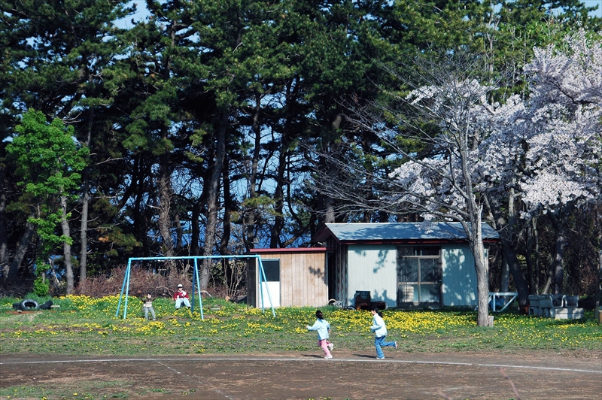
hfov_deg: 16.1
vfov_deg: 10.7
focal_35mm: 128
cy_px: 200
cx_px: 301
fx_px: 2130
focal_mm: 85
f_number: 11
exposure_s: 1/500
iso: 400
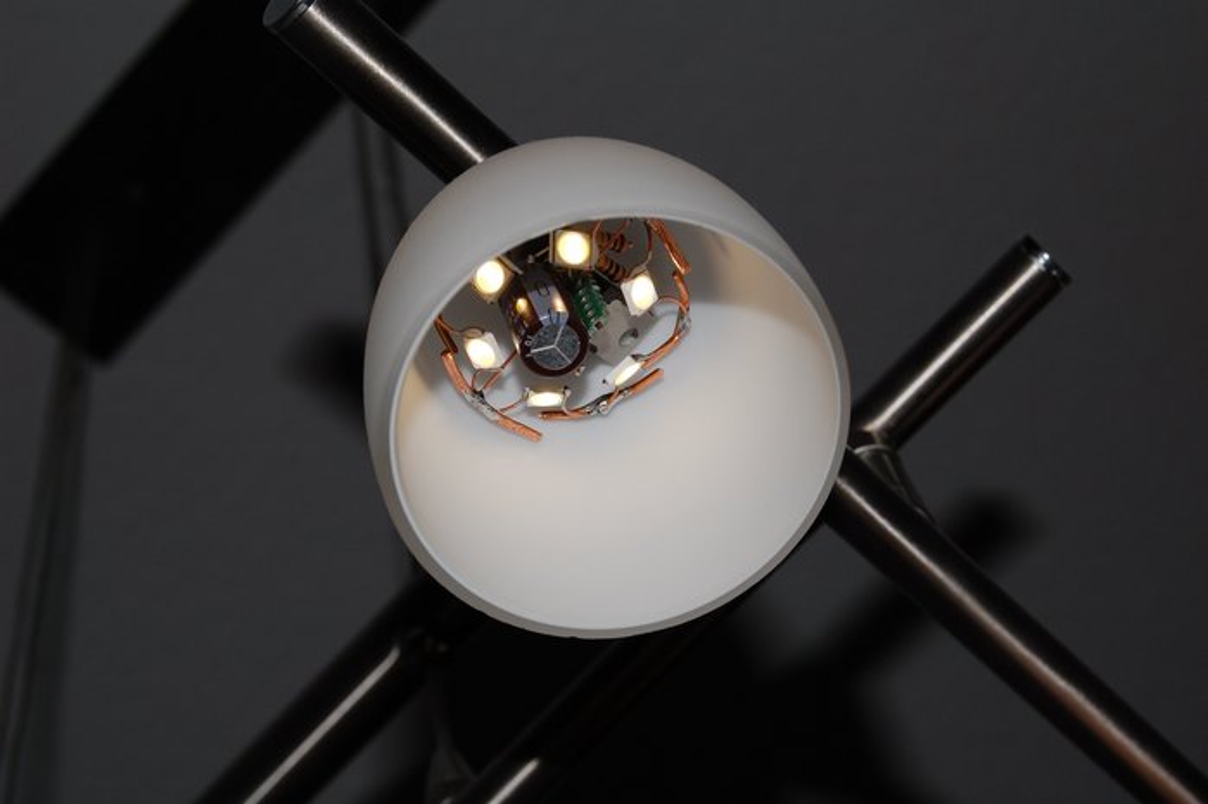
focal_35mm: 82
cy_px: 402
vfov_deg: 16.5
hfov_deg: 24.6
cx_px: 604
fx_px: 2766
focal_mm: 55
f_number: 11
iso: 200
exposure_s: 1/500
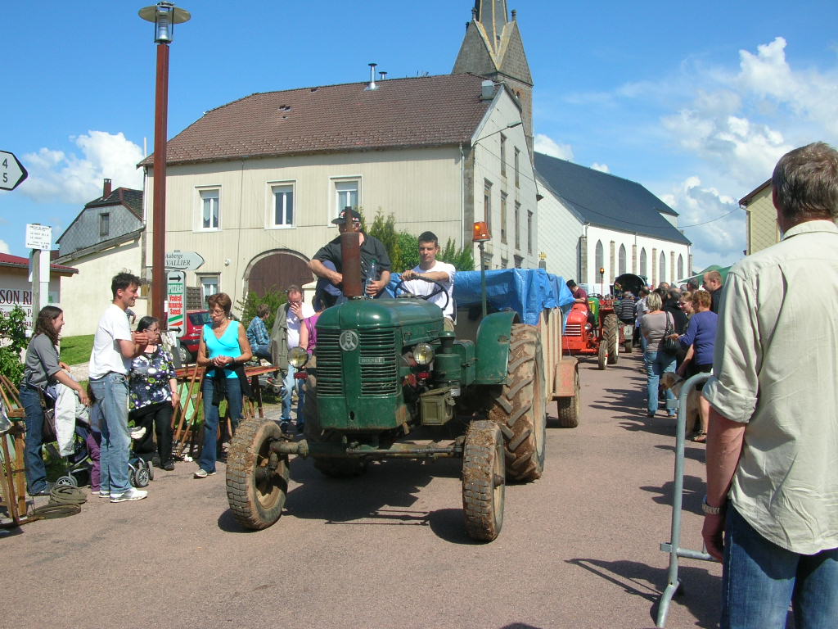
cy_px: 314
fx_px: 847
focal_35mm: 35
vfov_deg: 40.7
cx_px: 419
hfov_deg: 52.6
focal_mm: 5.8
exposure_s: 1/300
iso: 50
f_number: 5.6
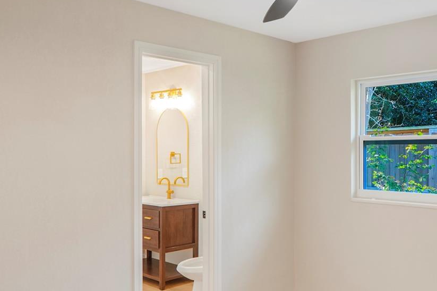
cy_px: 158
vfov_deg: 37.8
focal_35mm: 35
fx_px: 425
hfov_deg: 54.2
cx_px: 251
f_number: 2.2
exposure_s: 1/40
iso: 100
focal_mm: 12
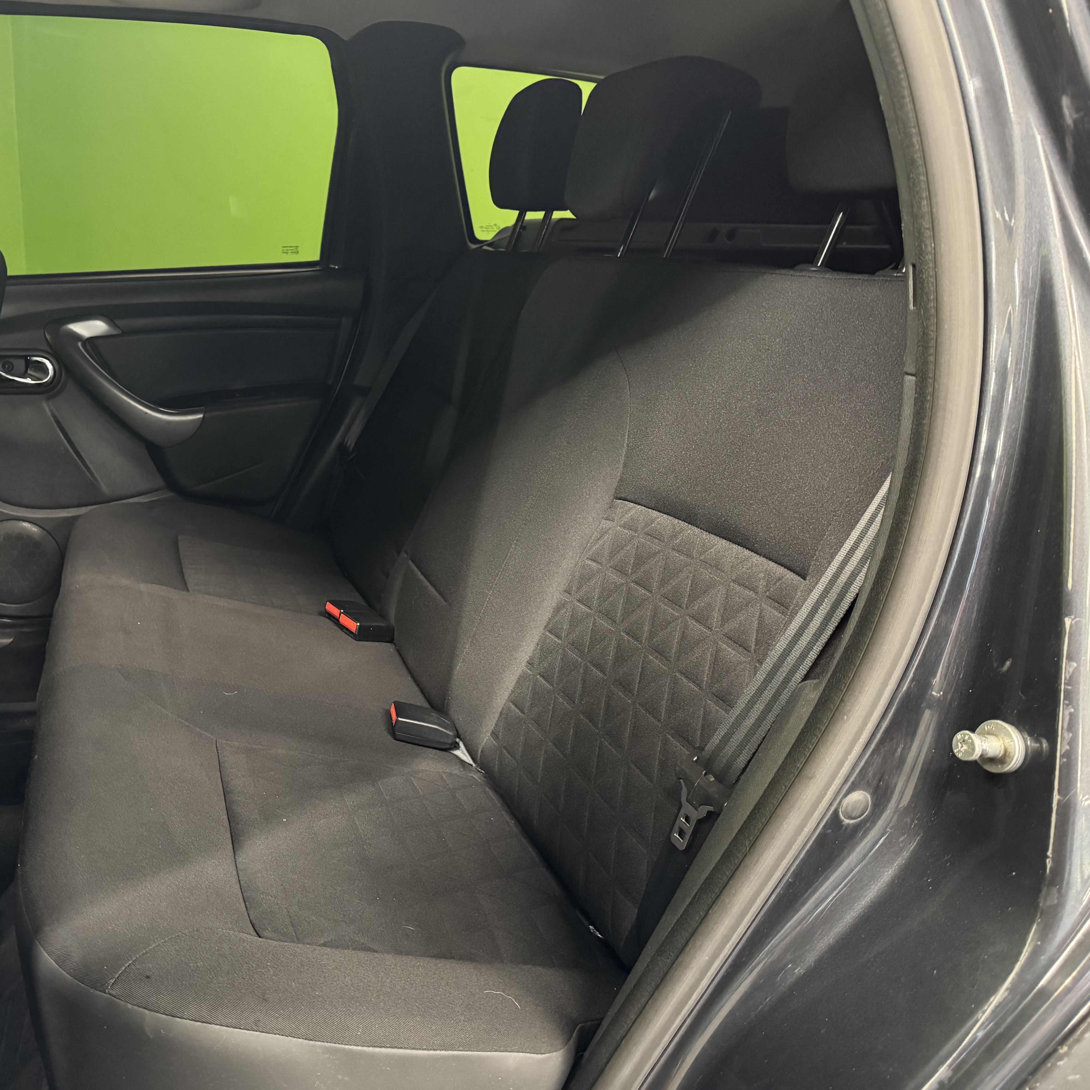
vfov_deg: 55.6
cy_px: 551
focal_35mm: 29
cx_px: 376
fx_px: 1033
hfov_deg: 54.6
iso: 1000
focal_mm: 6.76
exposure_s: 1/33
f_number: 1.78
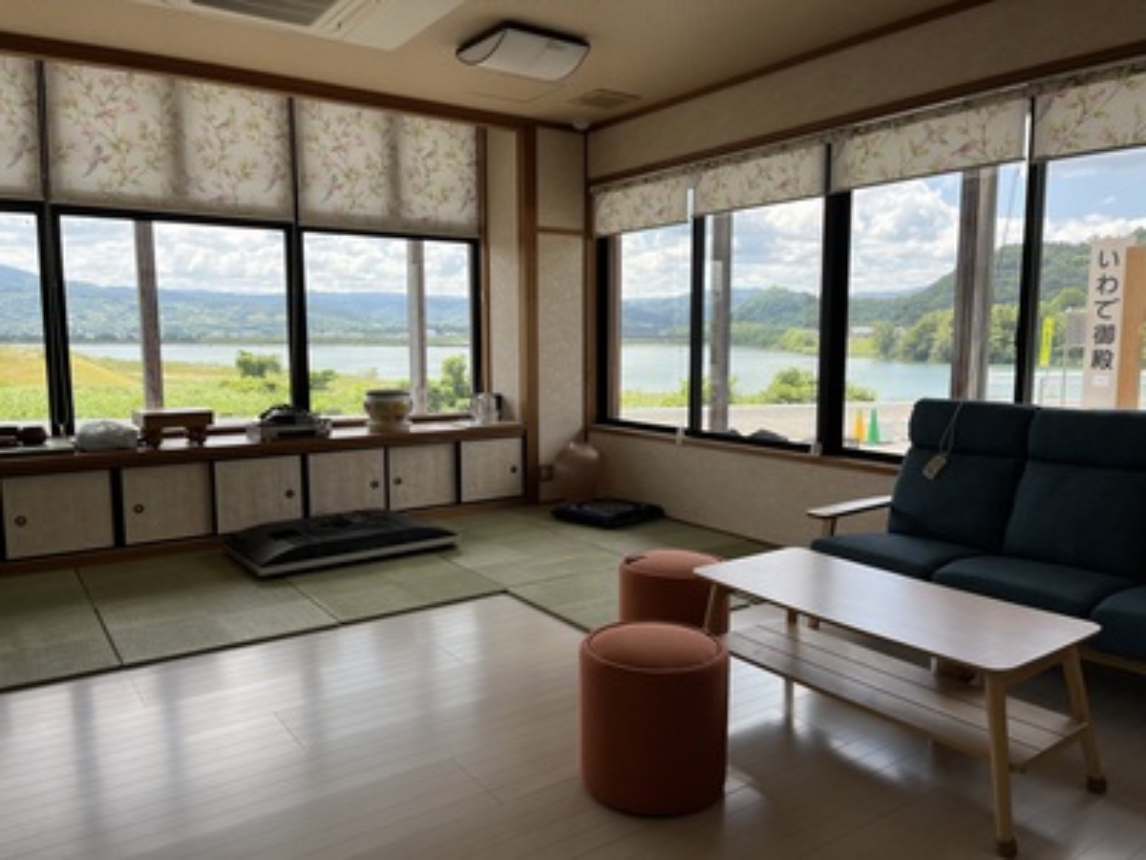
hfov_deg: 67.3
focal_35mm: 26
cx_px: 573
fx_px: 861
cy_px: 430
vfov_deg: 53.1
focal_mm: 5.1
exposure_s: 1/913
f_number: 1.6
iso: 50
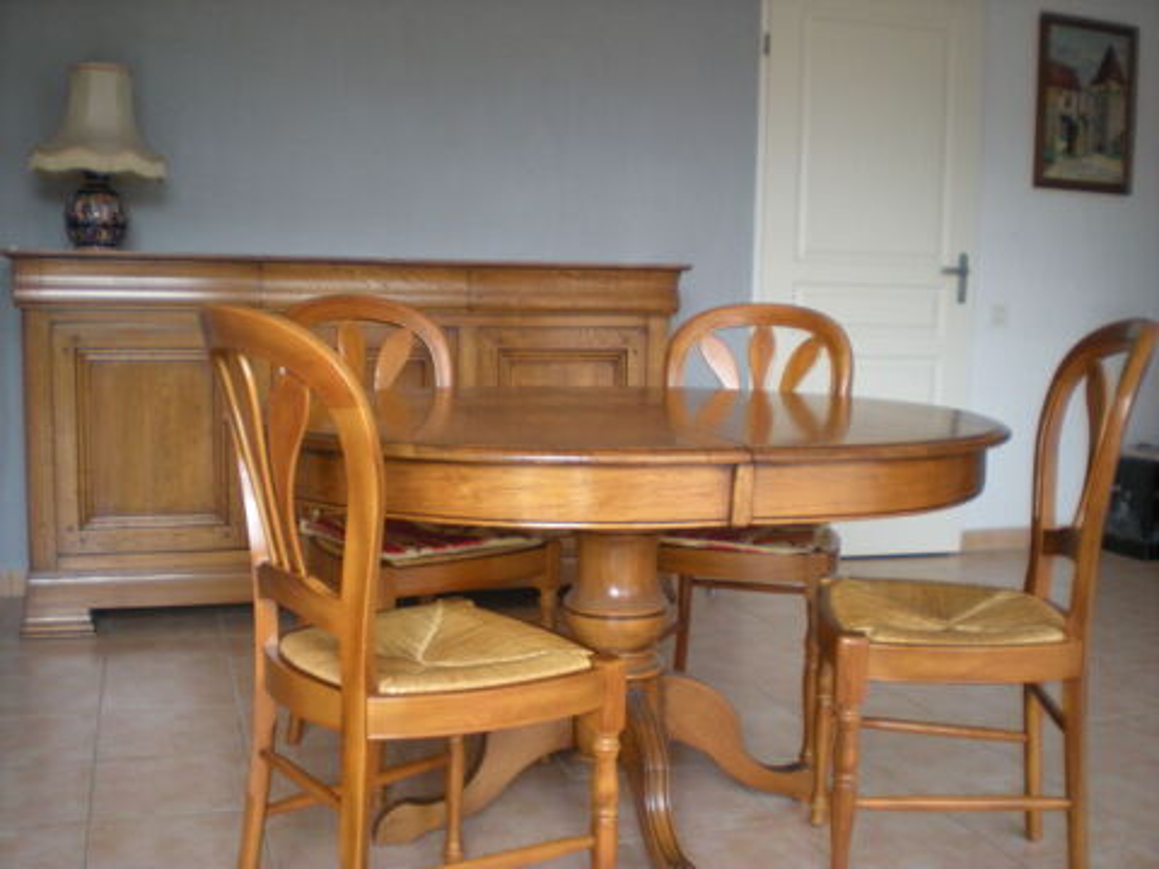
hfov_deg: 49.0
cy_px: 434
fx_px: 1272
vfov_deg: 37.7
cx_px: 580
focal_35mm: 38
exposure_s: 1/48
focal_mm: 6.3
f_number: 3.1
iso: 200
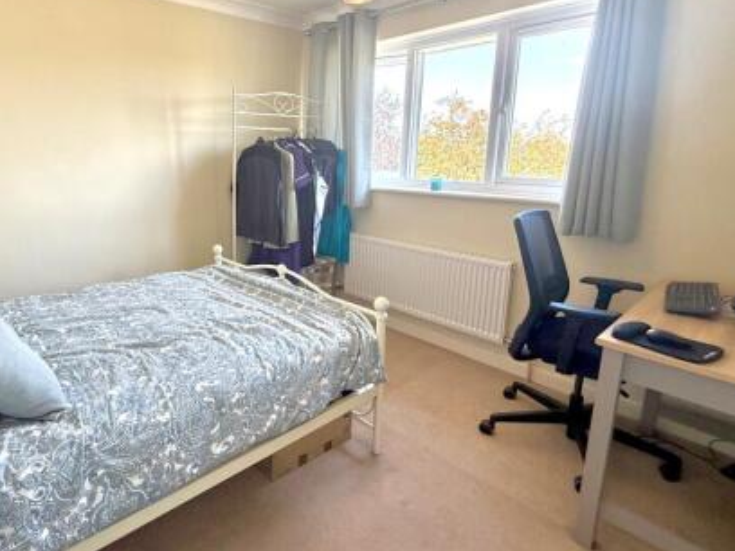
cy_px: 228
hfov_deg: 79.3
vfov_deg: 65.5
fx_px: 425
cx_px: 251
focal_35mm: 20
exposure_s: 1/99
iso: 125
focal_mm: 2.22
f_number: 2.2
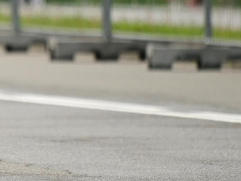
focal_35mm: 1167
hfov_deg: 1.7
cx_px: -279
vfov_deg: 1.3
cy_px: -46
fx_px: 8120
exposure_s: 1/1600
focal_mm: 200
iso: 200
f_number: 2.8
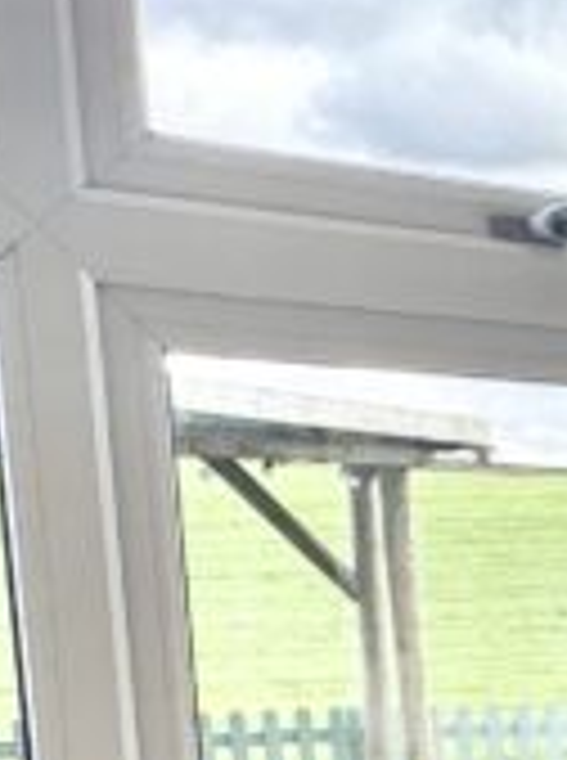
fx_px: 1863
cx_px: 1336
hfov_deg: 13.2
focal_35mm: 85
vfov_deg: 21.5
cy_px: 899
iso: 40
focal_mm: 2.22
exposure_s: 1/264
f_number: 2.2
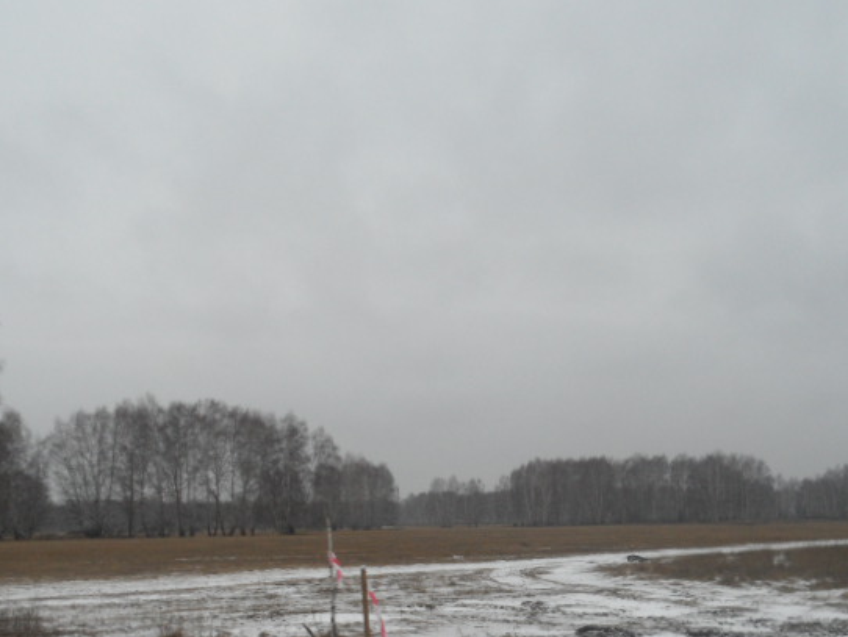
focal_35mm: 51
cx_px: 438
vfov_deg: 27.4
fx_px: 1250
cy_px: 588
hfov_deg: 37.5
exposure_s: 1/250
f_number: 3.5
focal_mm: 4.9
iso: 80
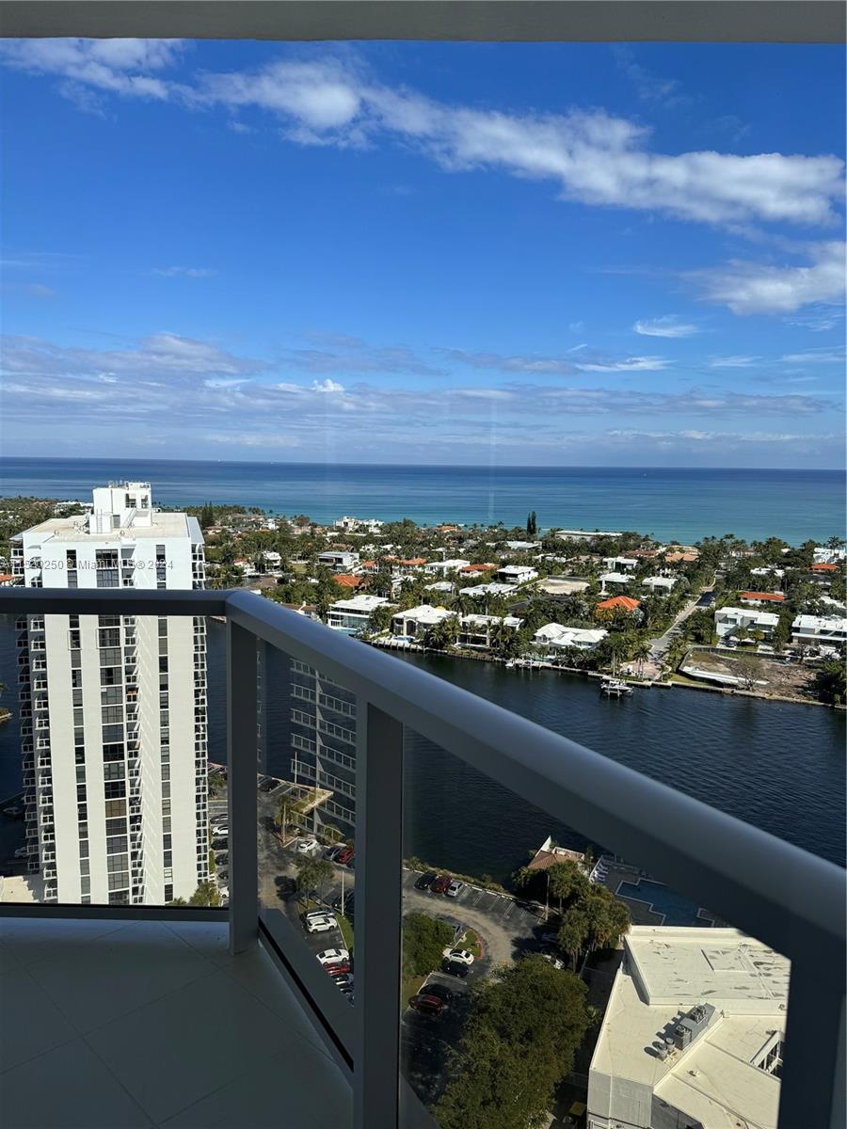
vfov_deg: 71.6
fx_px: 783
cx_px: 424
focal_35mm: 24
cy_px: 564
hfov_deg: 56.8
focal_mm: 6.86
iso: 80
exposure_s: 1/2959
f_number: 1.78
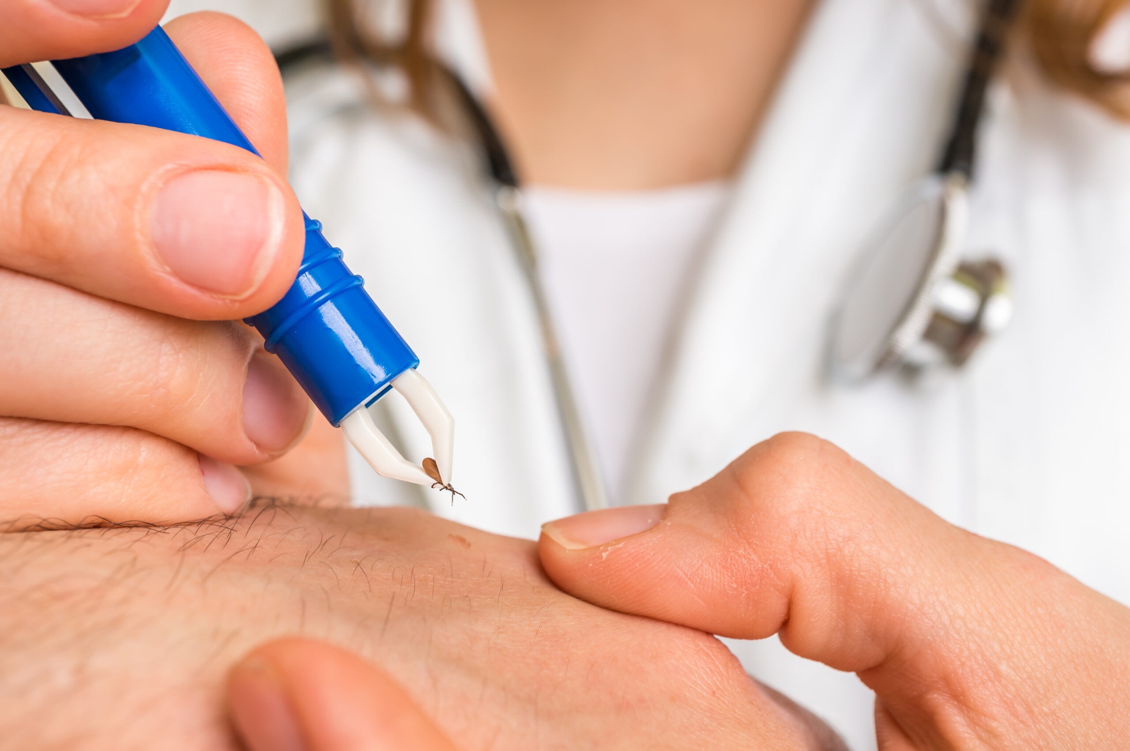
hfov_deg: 43.6
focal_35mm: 45
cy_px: 376
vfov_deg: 29.8
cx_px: 565
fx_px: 1411
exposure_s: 1/160
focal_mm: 30
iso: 100
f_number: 10
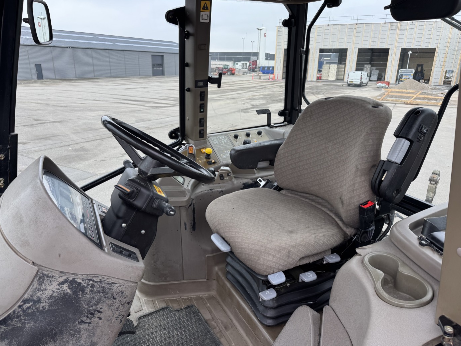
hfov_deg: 69.4
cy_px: 179
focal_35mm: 25
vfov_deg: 54.9
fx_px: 333
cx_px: 226
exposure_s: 1/121
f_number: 1.78
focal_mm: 6.76
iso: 80
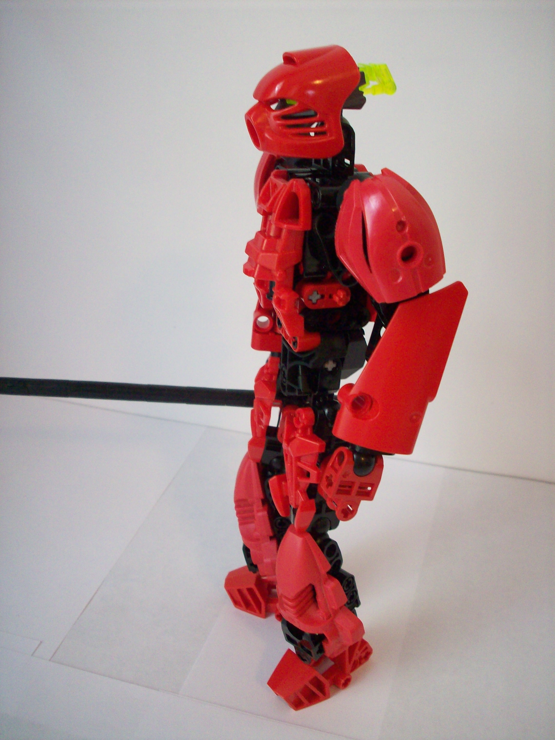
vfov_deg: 50.1
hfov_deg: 38.7
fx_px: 791
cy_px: 370
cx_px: 278
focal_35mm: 37
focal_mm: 6.2
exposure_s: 1/13.1
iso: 160
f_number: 2.8
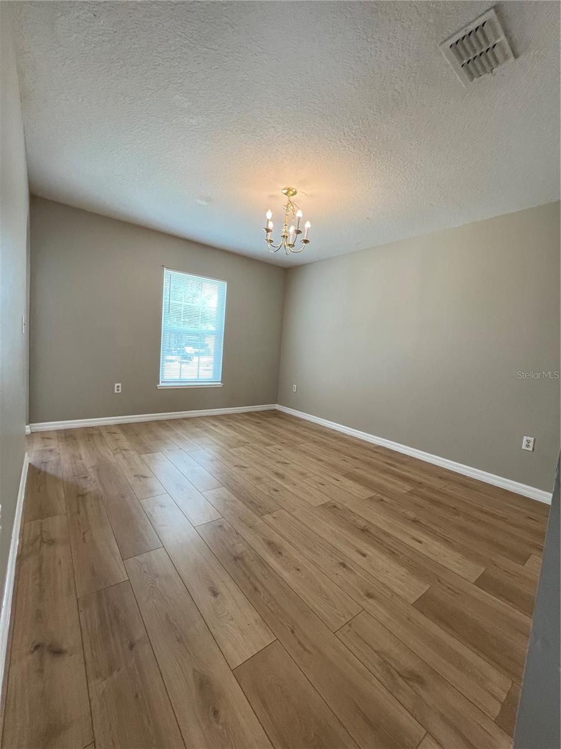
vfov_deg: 106.2
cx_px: 280
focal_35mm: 13
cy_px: 374
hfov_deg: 89.9
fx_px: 281
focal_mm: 1.57
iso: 250
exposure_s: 1/120
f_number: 1.8
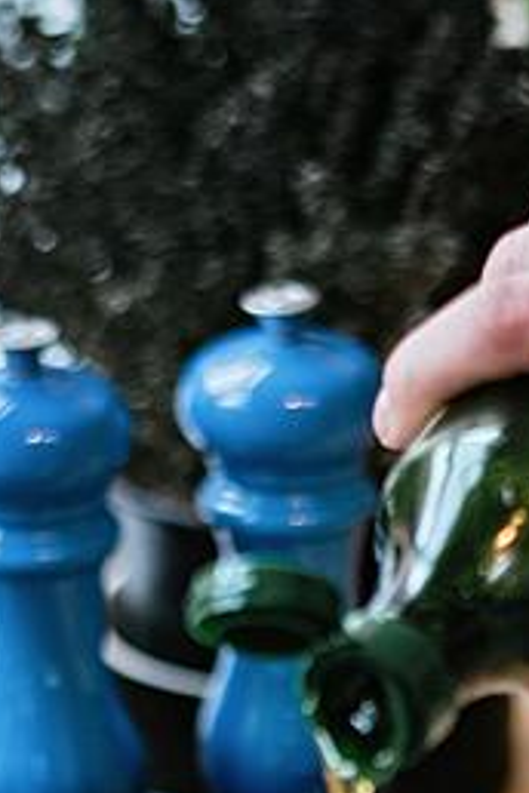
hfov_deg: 7.0
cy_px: 1170
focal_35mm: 195
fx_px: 4298
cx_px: 331
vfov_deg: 10.2
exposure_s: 1/250
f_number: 2.2
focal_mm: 58
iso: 640
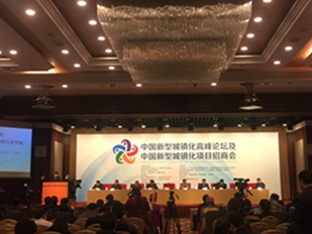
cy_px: 124
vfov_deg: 31.5
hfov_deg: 41.2
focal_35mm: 46
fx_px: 415
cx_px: 171
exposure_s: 1/30
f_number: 2.2
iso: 40
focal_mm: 4.15
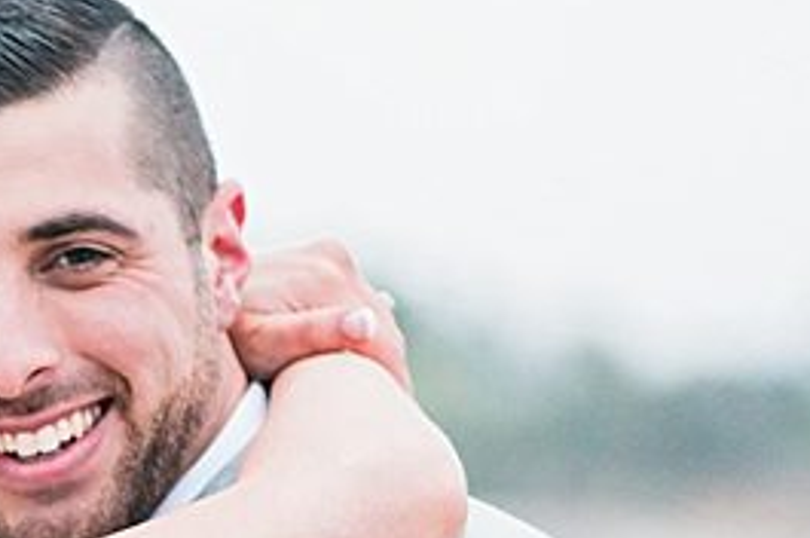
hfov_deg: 6.7
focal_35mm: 302
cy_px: 793
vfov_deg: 4.5
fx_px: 6787
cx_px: -394
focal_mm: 85
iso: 800
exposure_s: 1/640
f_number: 1.8
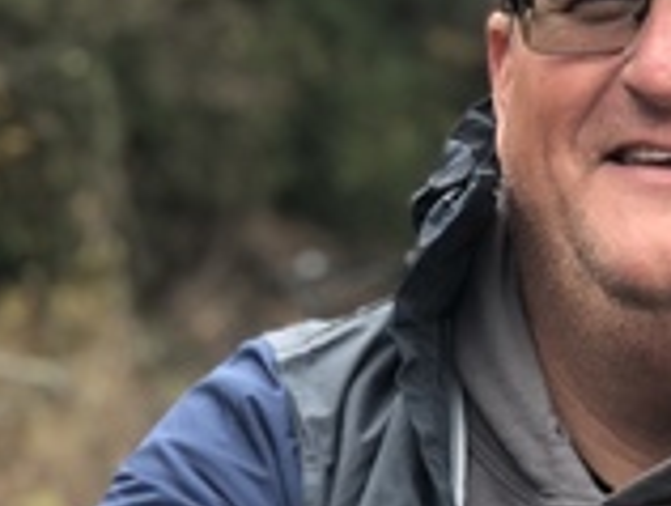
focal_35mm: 208
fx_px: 4038
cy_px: 491
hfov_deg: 9.5
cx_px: 518
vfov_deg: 7.1
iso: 50
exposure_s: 1/120
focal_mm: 6.6
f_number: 2.8
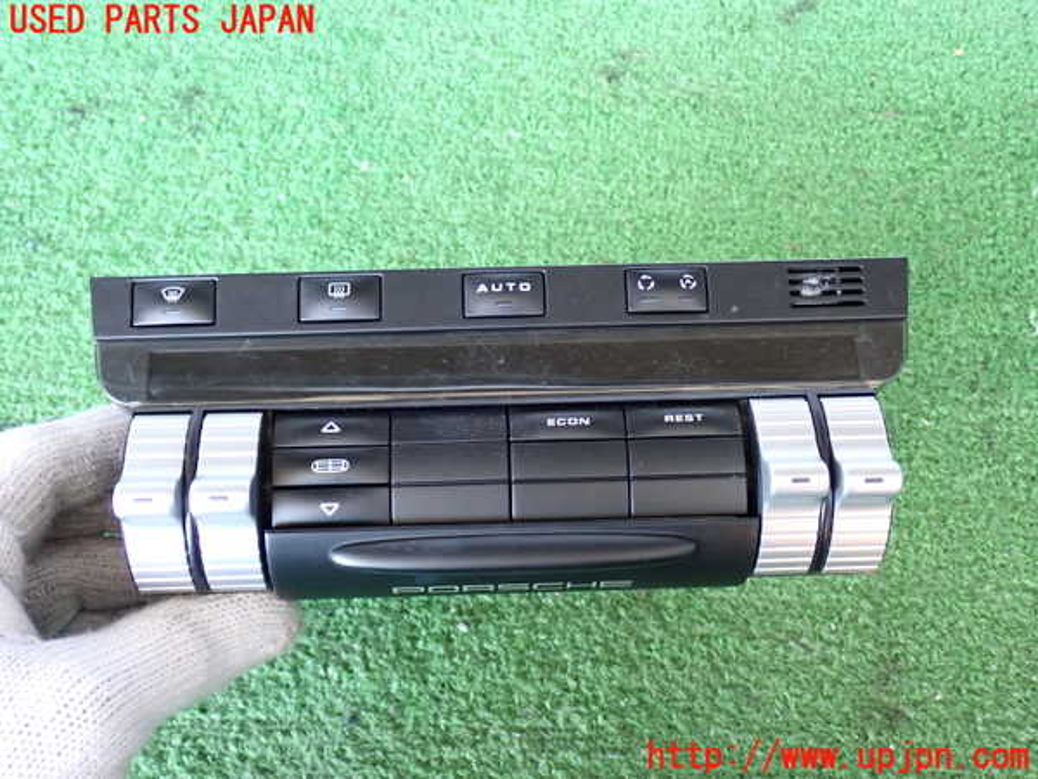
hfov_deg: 49.0
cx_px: 519
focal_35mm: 38
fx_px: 1139
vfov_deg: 37.7
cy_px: 390
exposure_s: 1/40
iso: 640
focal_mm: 6.83
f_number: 2.7
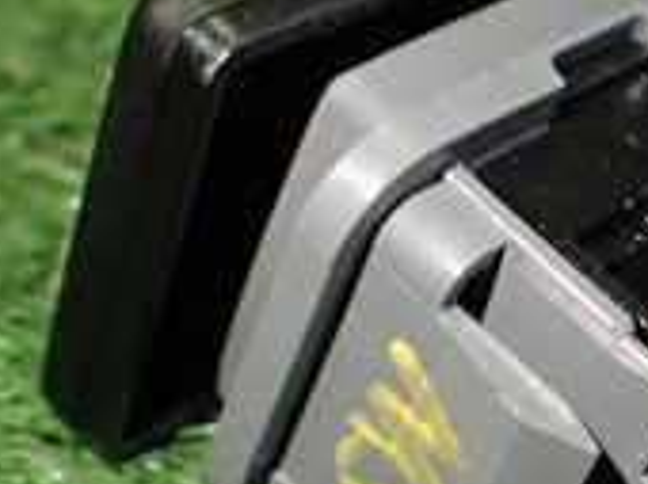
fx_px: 1981
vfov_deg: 13.8
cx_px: 747
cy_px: 427
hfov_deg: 17.8
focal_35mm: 106
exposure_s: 1/125
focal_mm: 5.4
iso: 500
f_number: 2.3
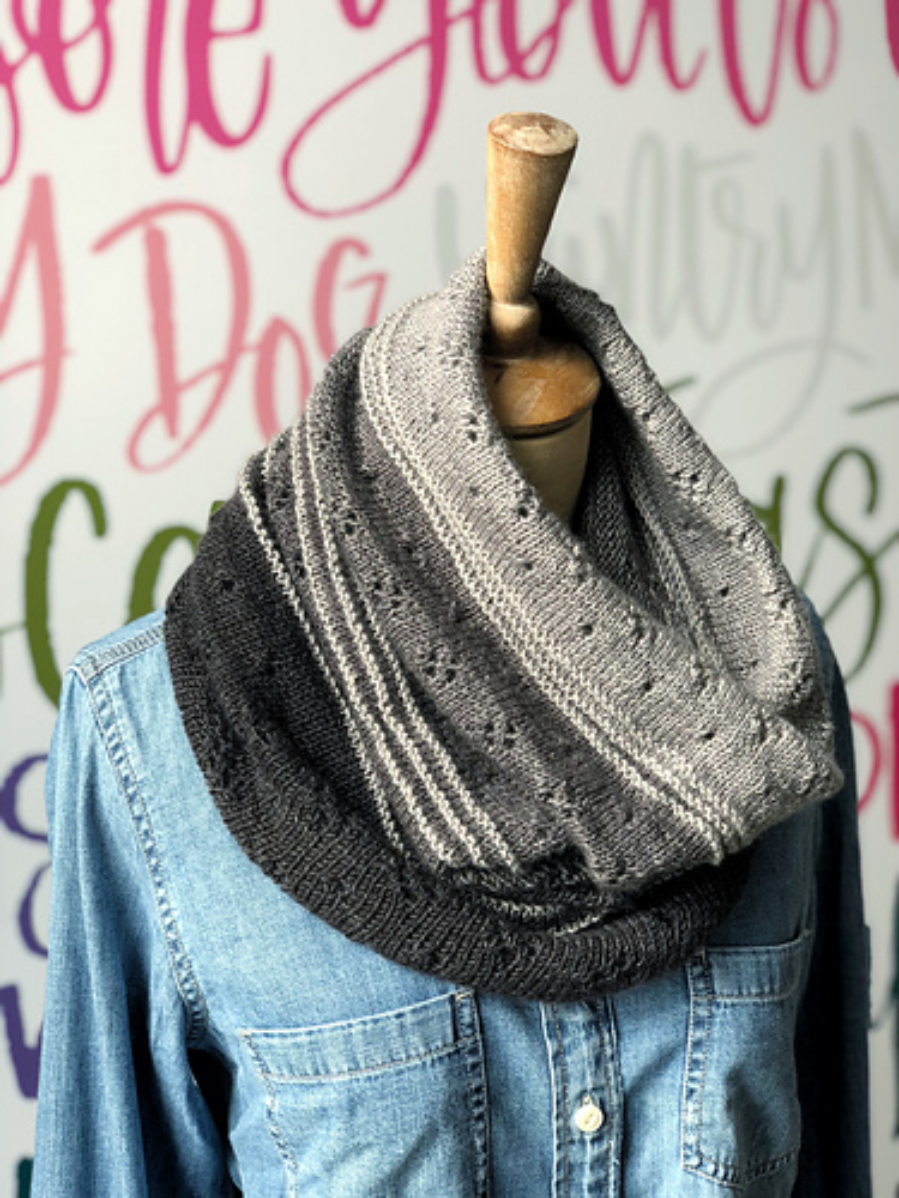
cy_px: 599
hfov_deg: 28.0
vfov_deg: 36.8
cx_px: 450
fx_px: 1801
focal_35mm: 52
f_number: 2.4
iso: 25
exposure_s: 1/60
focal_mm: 6
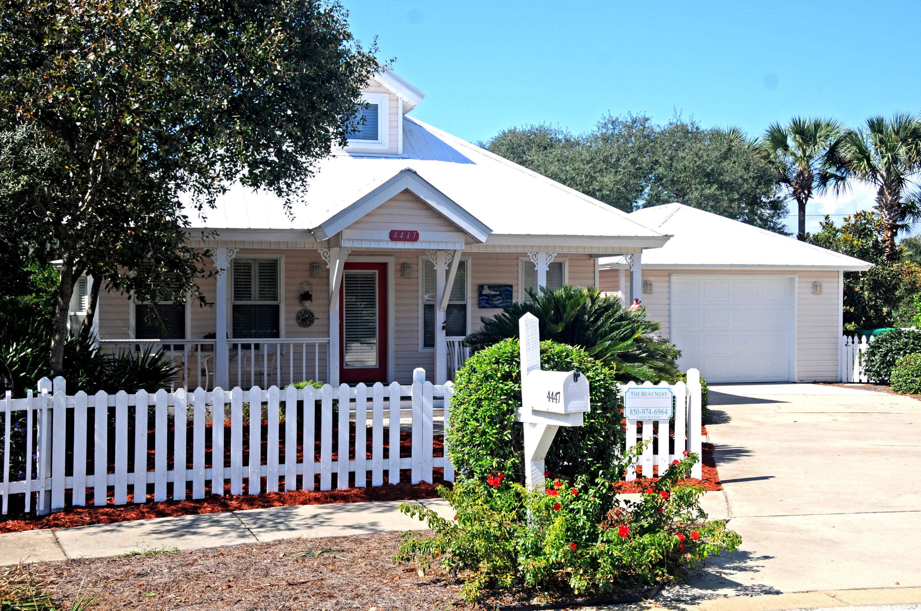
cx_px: 460
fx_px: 1111
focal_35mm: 44
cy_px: 306
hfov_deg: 45.0
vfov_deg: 30.8
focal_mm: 29
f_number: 8
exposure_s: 1/250
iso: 200
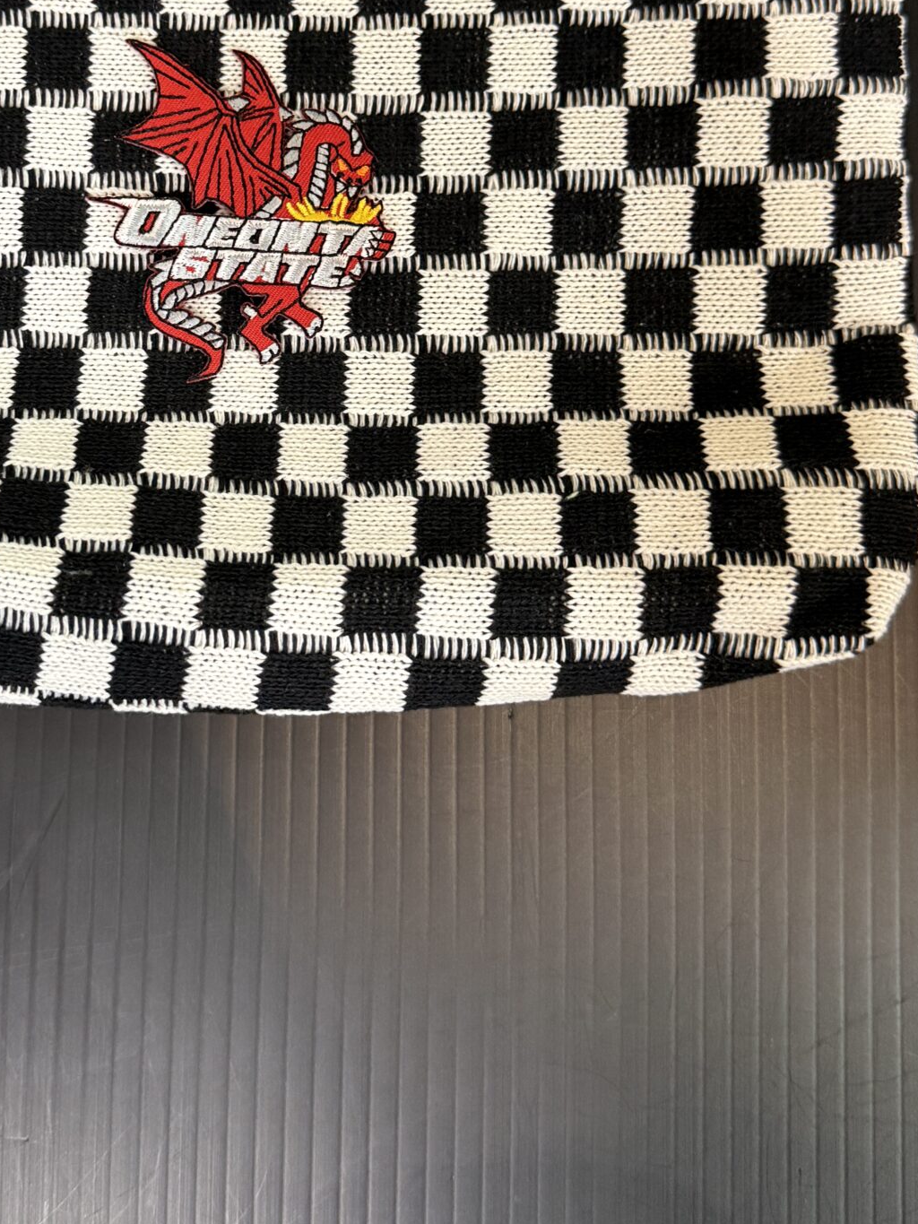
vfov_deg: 41.3
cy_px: 366
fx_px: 1591
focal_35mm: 45
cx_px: 264
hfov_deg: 31.8
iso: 500
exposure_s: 1/60
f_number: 1.78
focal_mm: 6.76
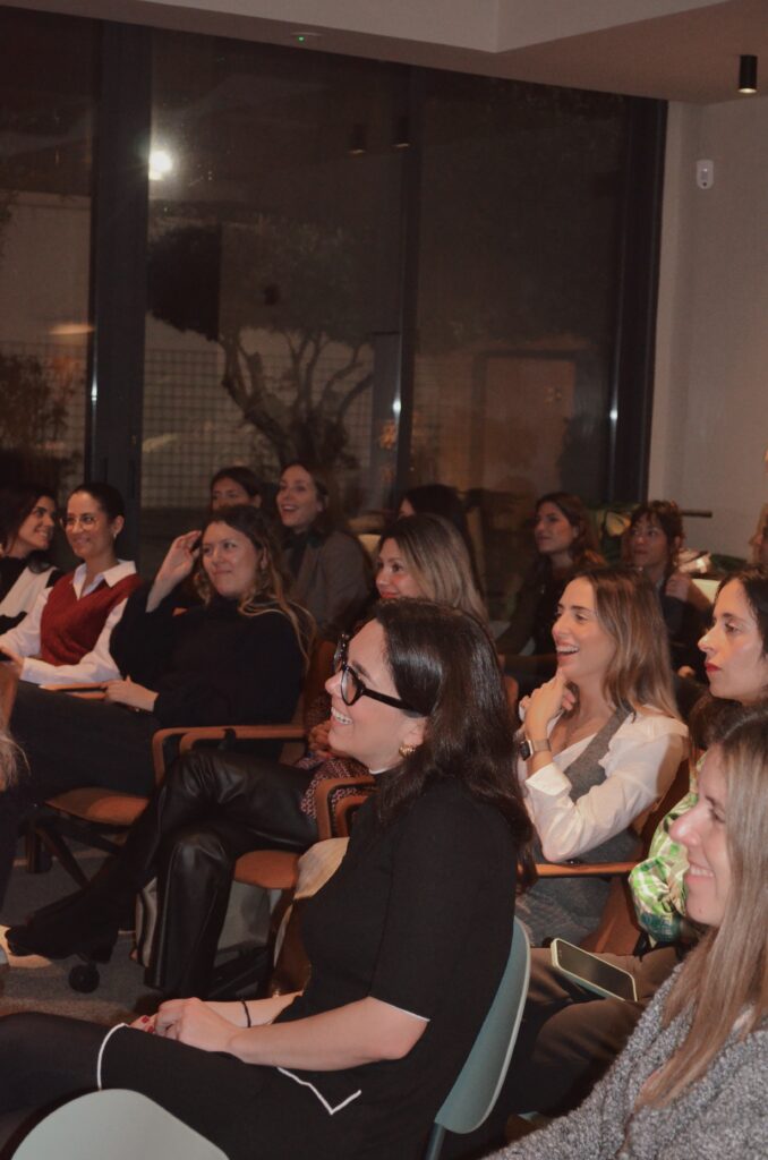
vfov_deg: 30.6
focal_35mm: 66
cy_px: 580
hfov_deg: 20.5
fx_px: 2122
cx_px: 384
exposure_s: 1/60
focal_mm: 44
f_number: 5.3
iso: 3200
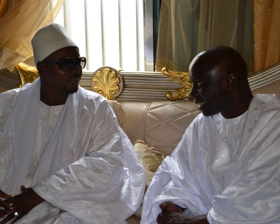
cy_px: 111
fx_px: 456
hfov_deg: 34.1
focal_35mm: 55
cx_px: 147
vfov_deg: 27.6
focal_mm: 32
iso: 400
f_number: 4.8
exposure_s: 1/160
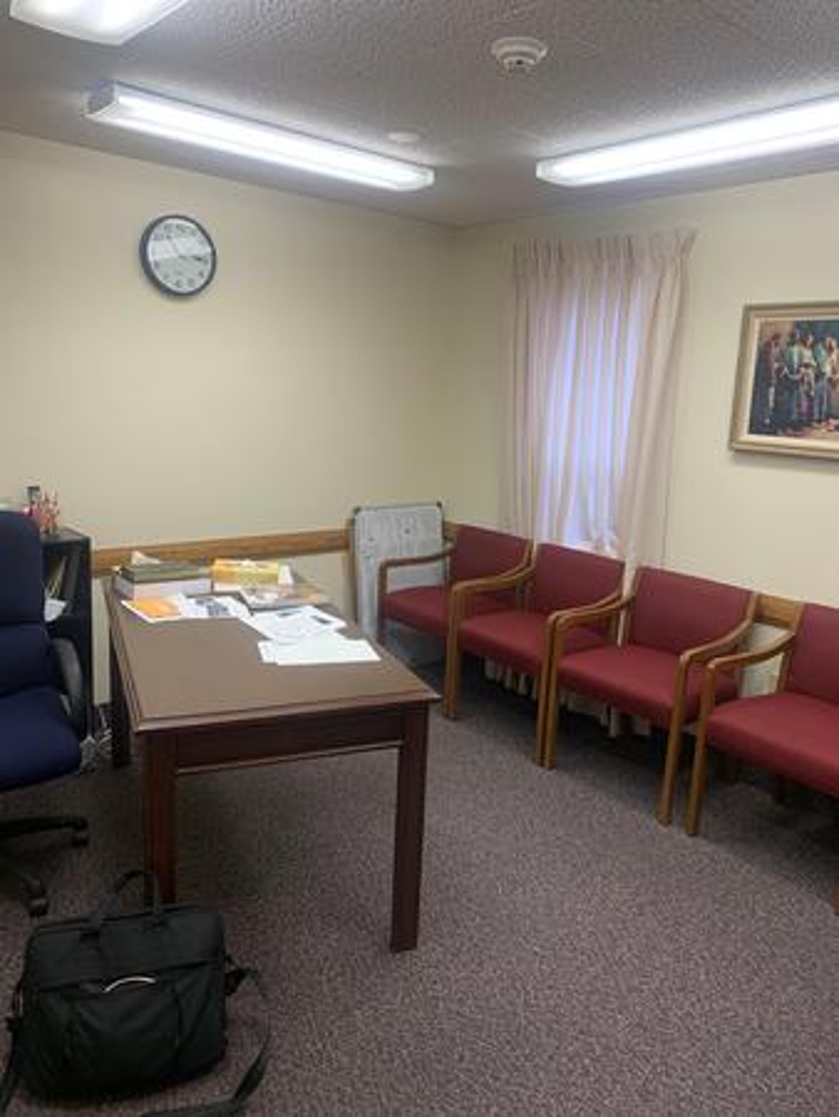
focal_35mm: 26
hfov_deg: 53.1
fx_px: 839
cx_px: 420
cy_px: 558
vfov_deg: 67.3
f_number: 1.8
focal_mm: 4.25
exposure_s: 1/60
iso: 50
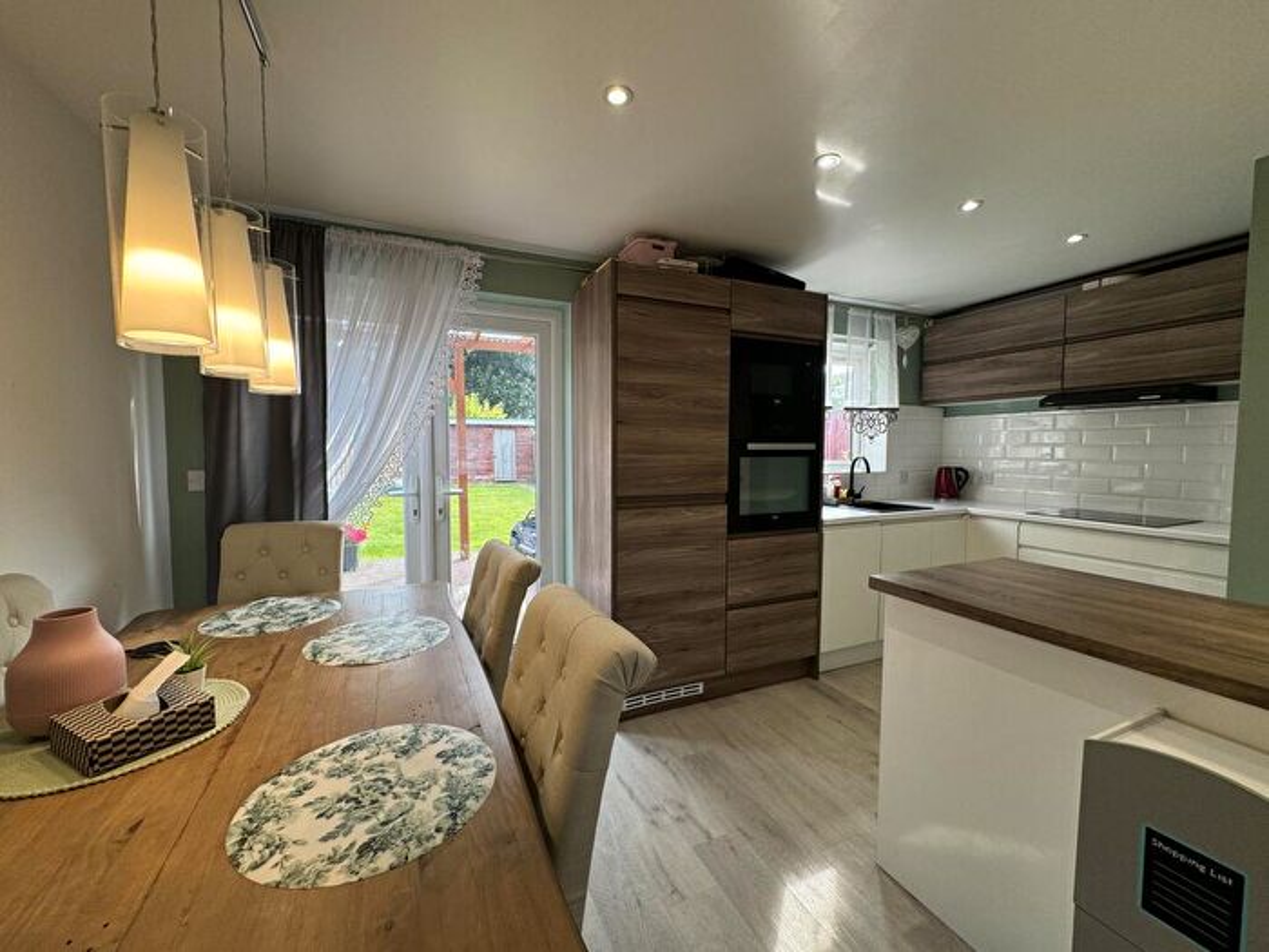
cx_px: 634
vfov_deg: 85.7
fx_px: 513
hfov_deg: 102.1
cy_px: 476
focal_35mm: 14
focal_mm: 2.22
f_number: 2.2
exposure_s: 1/100
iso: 64
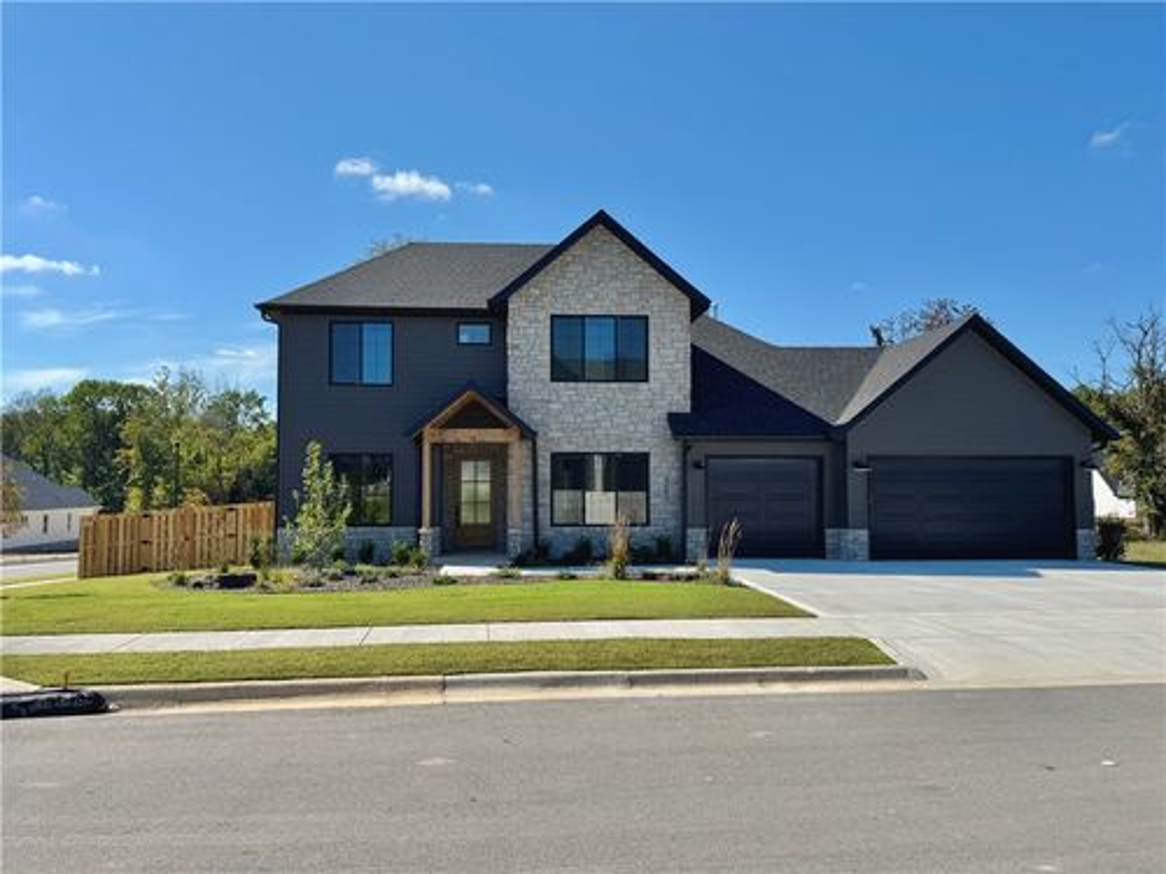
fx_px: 808
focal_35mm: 24
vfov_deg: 56.8
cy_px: 437
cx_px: 583
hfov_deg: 71.6
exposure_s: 1/5348
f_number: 1.78
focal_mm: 6.76
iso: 80
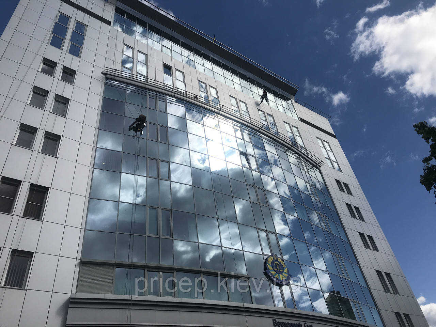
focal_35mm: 28
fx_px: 353
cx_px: 218
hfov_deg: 63.4
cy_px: 164
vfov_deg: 49.7
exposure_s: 1/5650
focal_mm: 3.99
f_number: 1.8
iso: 20
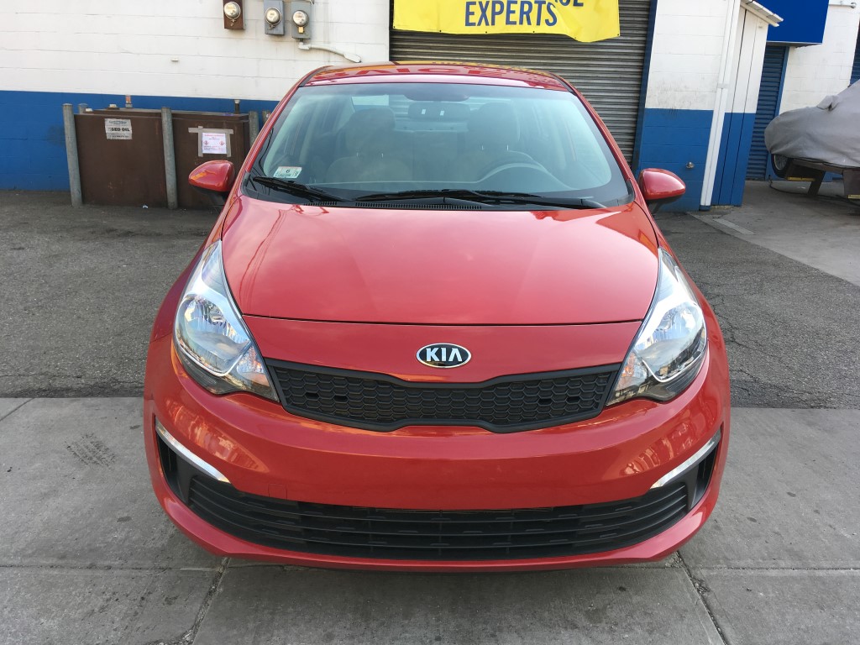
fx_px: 720
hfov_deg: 61.7
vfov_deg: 48.2
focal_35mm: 29
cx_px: 430
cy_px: 322
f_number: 2.2
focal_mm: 4.15
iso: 25
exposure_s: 1/248
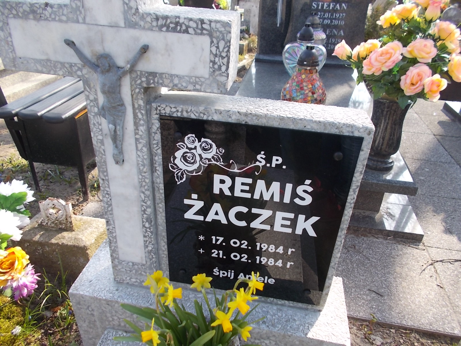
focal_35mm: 26
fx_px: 346
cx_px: 230
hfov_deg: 67.3
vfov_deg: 53.1
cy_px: 173
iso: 80
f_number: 3.2
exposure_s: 1/200
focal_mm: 4.6
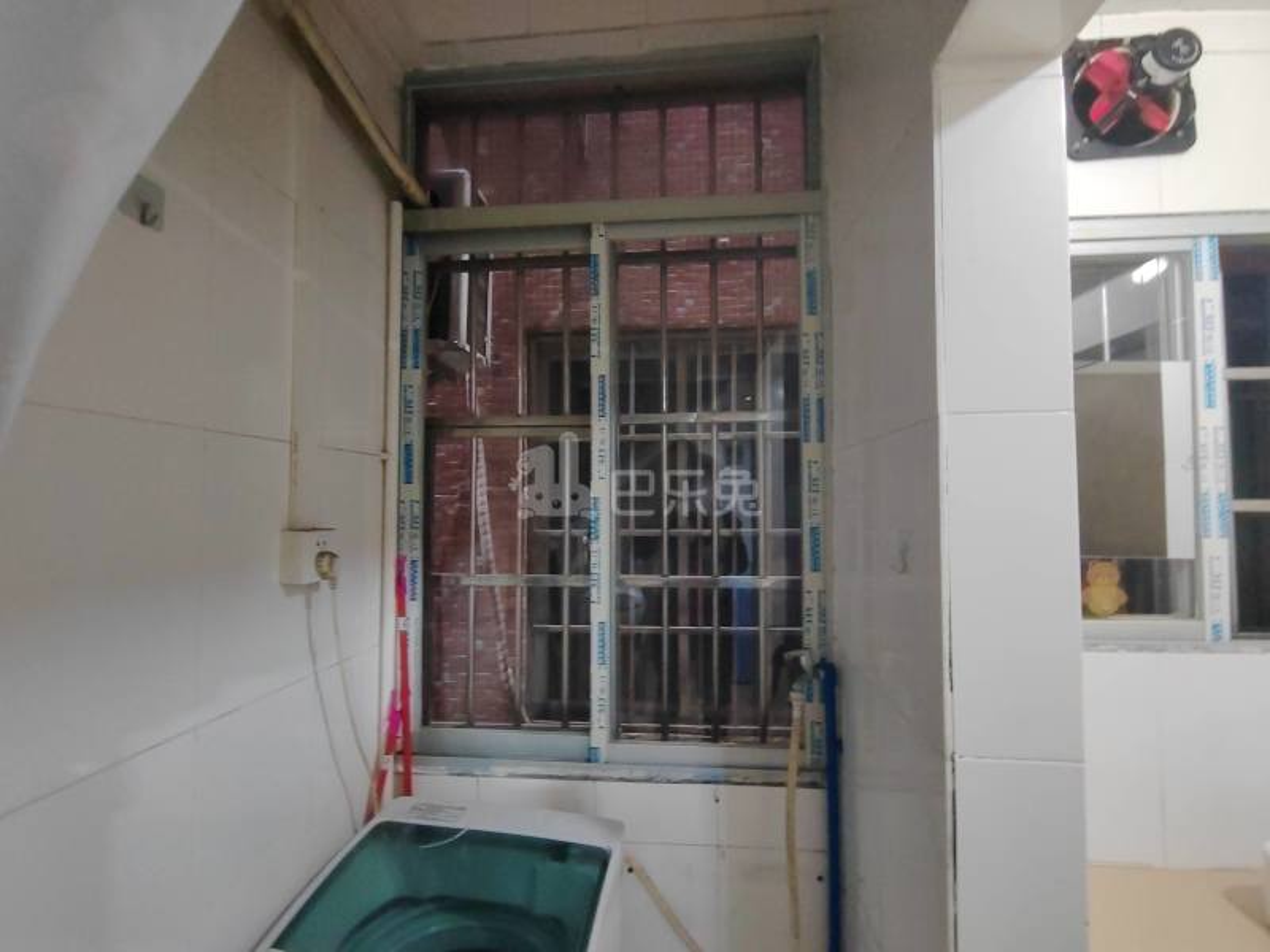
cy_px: 476
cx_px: 635
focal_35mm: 18
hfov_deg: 87.8
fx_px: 660
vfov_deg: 71.6
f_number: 2.2
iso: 626
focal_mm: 2.16
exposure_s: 1/33.3
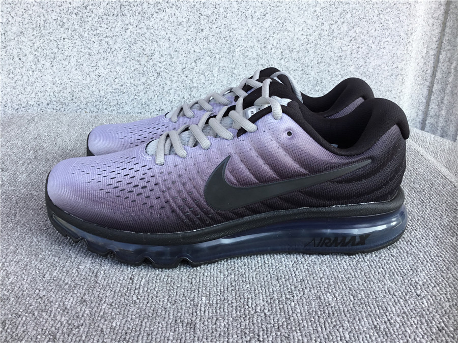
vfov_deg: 45.4
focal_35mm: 31
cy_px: 172
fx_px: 410
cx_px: 229
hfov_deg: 58.4
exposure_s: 1/152
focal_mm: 3.3
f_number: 2.4
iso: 25
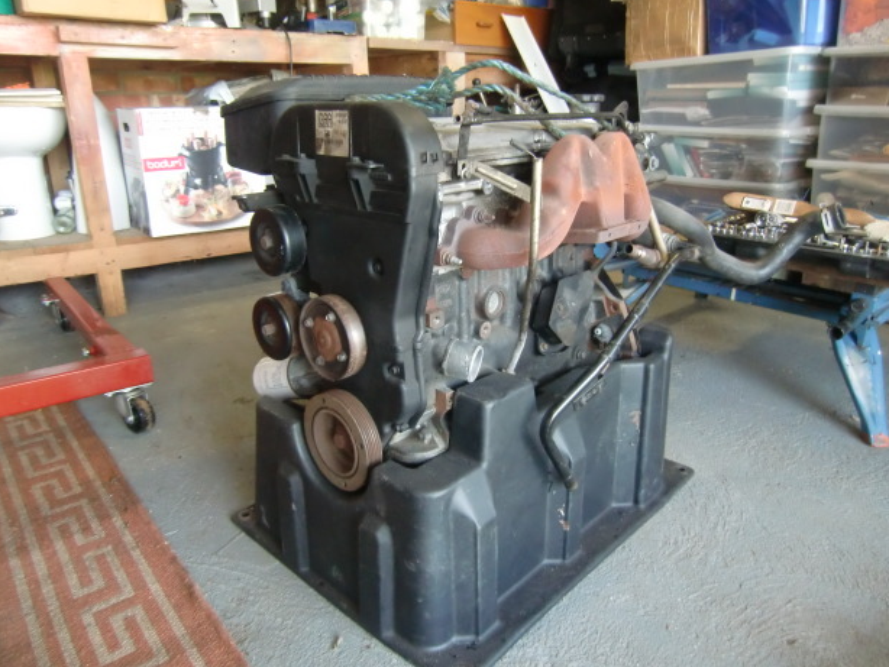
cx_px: 449
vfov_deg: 54.9
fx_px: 642
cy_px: 331
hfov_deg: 69.4
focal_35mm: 25
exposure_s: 1/50
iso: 400
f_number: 3.2
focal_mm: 4.3
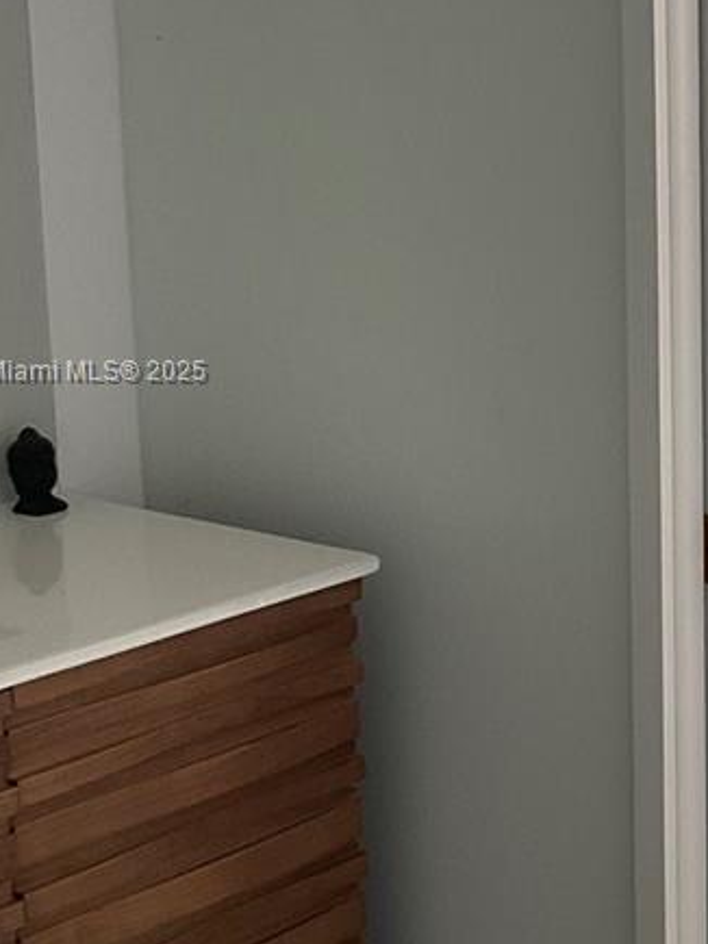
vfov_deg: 24.4
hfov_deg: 17.8
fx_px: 2183
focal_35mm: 80
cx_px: 786
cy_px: 373
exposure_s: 1/60
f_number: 1.8
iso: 64
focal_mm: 3
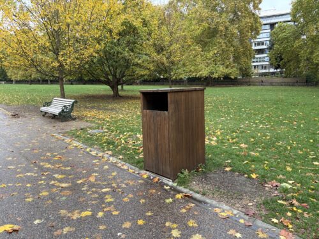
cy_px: 120
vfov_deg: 53.1
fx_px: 240
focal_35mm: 26
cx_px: 160
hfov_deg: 67.3
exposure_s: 1/230
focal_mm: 5.96
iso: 40
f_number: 1.6
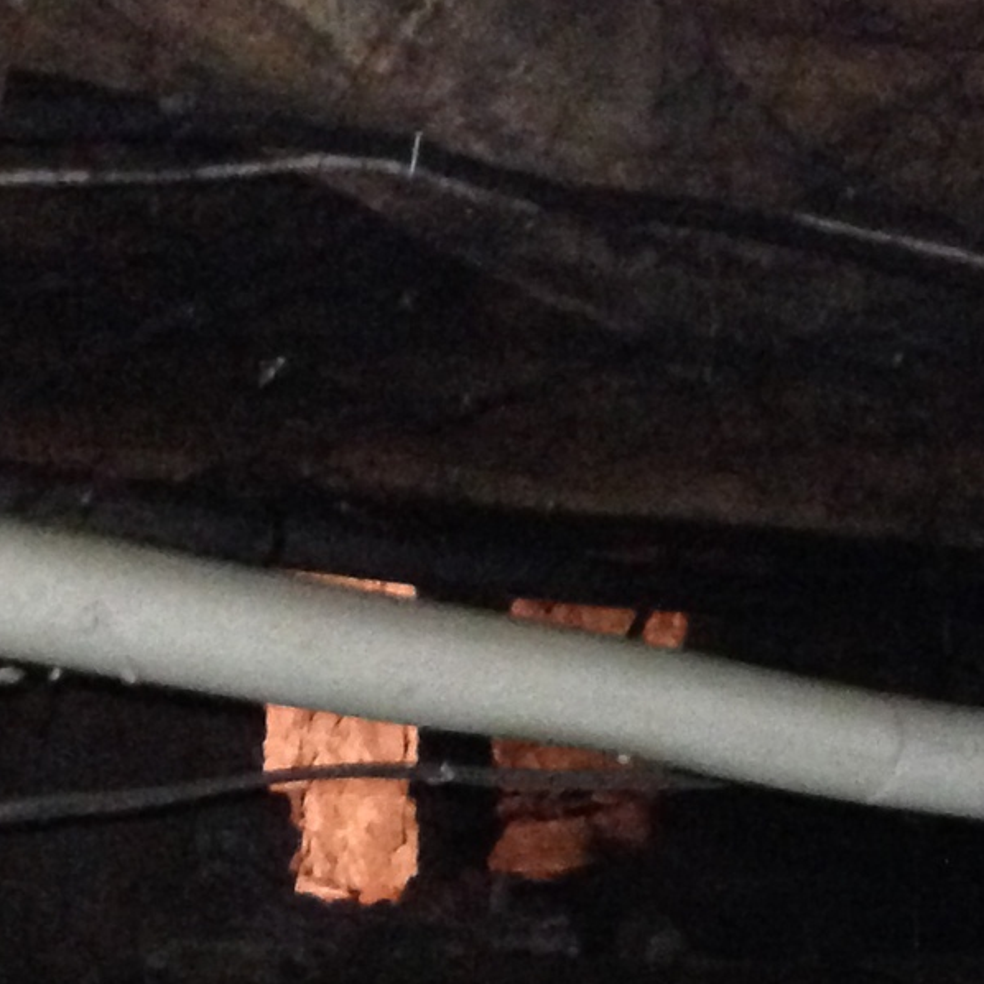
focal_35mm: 122
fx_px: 3924
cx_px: 1555
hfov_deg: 13.3
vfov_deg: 13.7
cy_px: 1322
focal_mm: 4.12
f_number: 2.4
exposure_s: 1/16
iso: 640
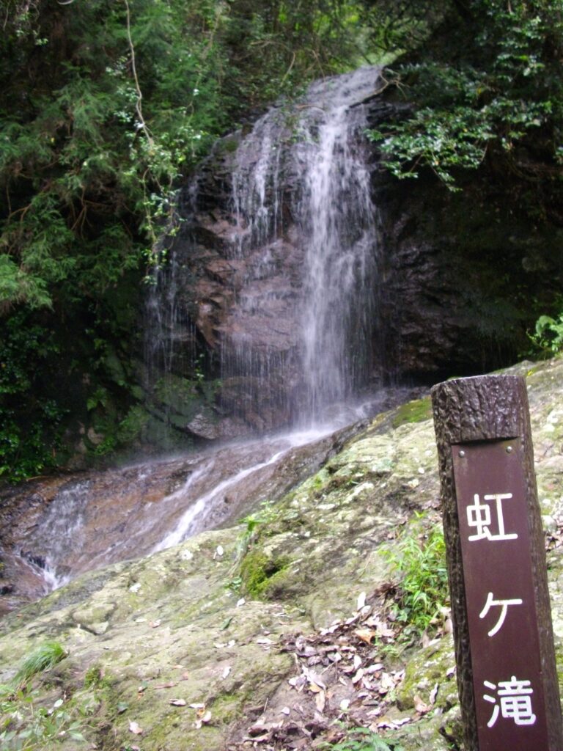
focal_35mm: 37
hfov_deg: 38.7
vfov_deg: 50.1
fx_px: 802
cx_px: 282
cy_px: 376
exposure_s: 1/50
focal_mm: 6.2
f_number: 2.8
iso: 265
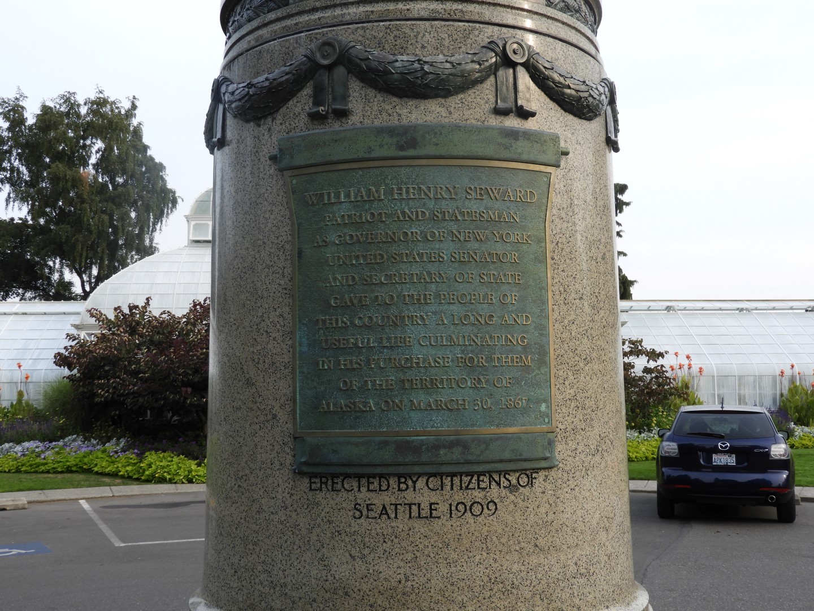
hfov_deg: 46.8
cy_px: 306
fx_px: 941
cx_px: 407
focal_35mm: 40
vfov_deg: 36.0
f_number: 3.8
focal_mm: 7.2
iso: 100
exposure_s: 1/320
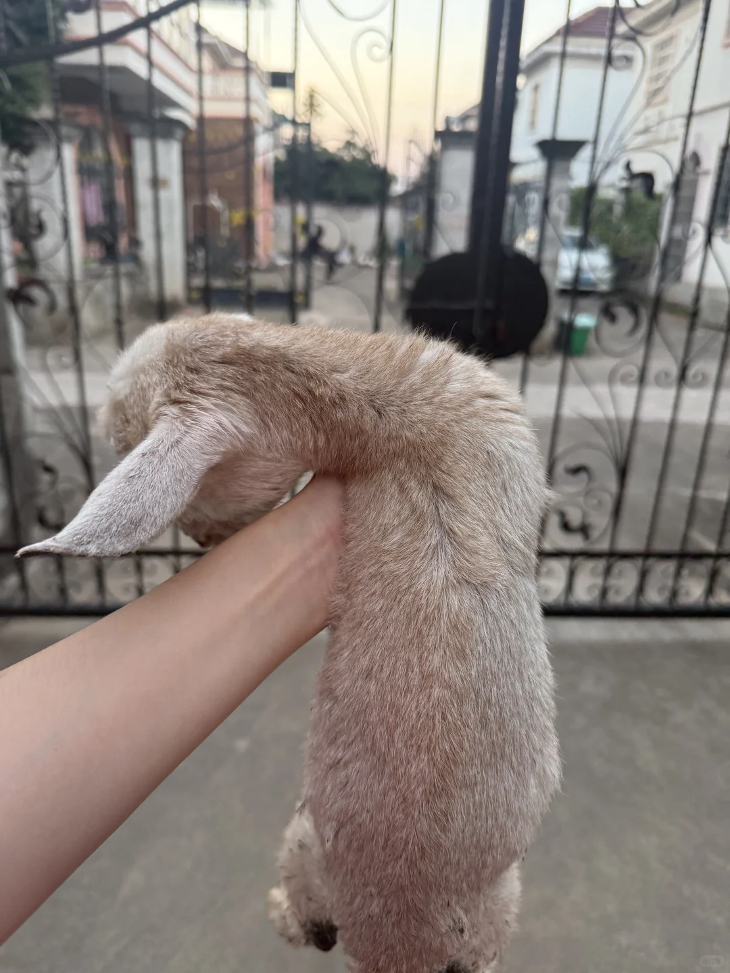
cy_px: 486
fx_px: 675
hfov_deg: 56.8
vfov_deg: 71.6
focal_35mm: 24
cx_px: 365
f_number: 1.78
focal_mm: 6.76
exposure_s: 1/121
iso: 200
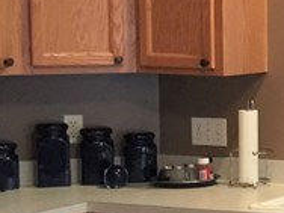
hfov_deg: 11.1
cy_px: 127
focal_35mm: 158
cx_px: 615
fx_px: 1296
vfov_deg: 9.4
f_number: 2.2
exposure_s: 1/10
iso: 125
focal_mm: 4.15
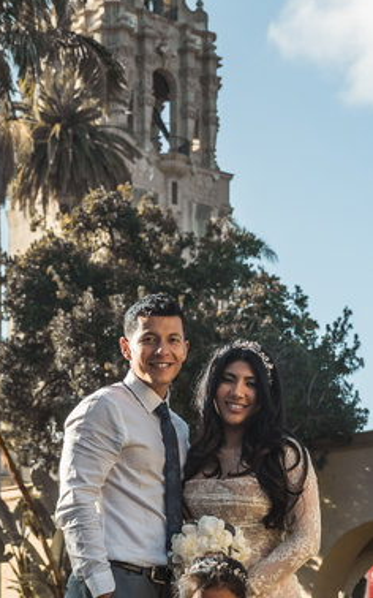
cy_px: 422
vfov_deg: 22.7
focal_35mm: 91
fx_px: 1481
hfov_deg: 14.4
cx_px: 167
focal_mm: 39
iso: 100
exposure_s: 1/125
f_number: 4
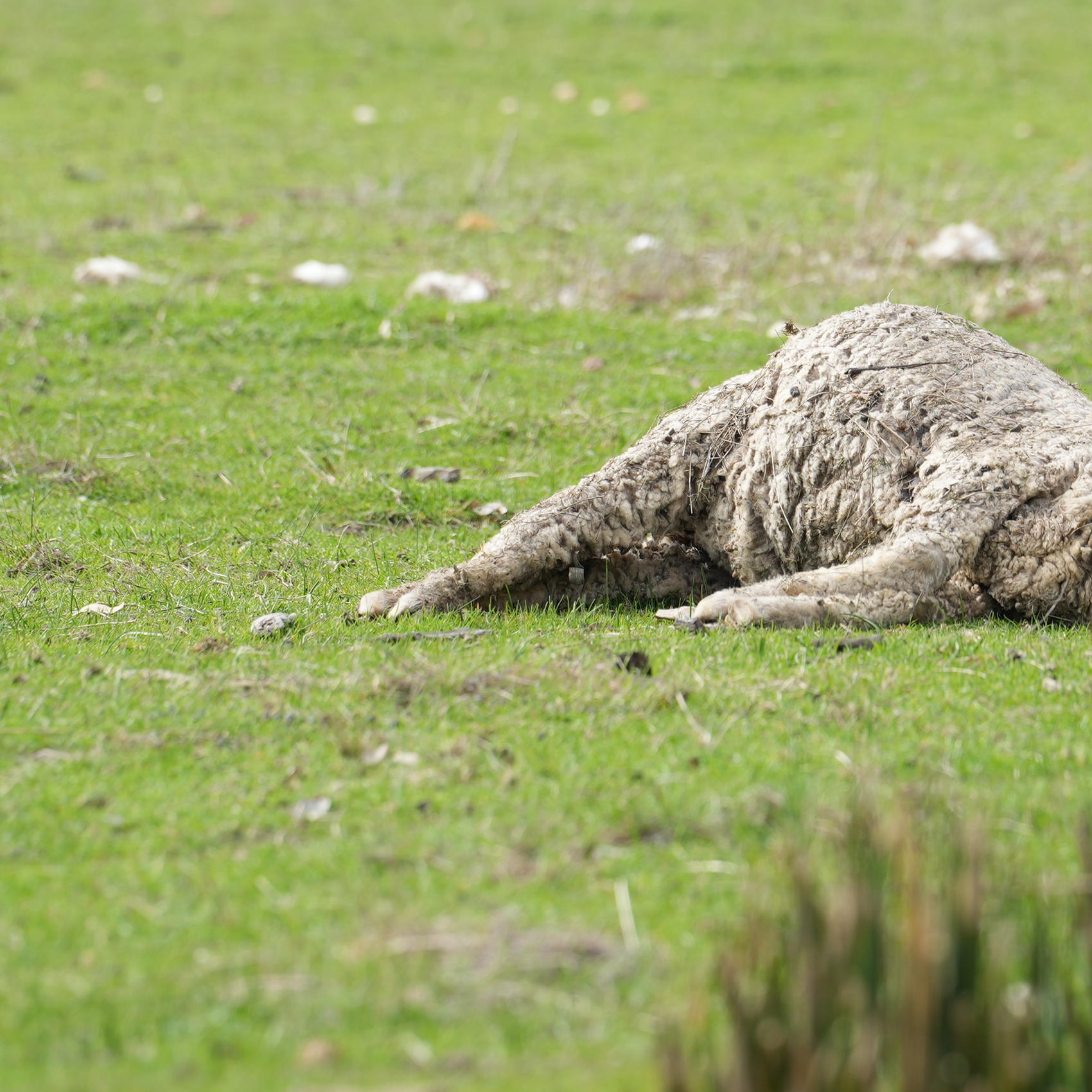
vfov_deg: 4.7
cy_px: 601
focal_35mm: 375
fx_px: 13384
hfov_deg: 4.7
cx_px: 958
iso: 100
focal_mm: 150
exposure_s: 1/200
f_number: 4.5
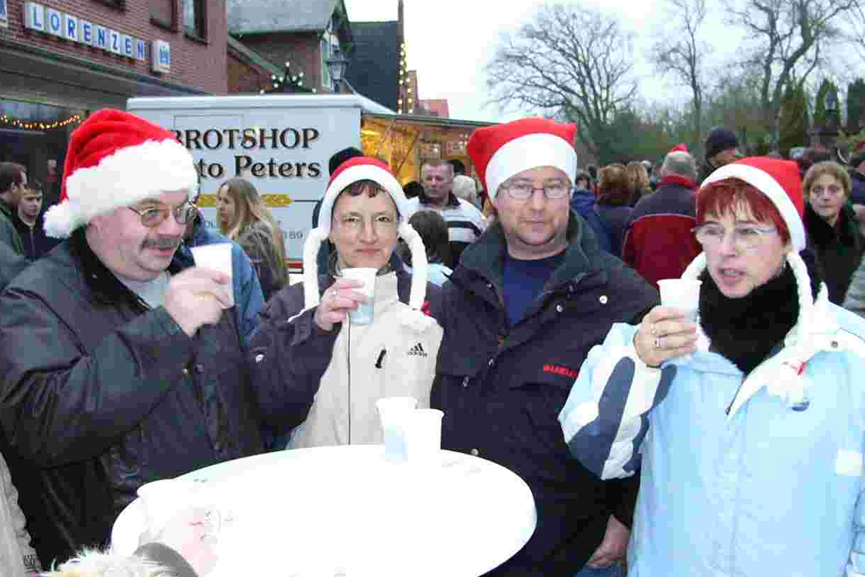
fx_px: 913
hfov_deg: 50.7
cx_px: 430
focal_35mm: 38
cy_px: 312
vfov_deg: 35.0
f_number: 2.8
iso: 200
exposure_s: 1/30
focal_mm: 4.6
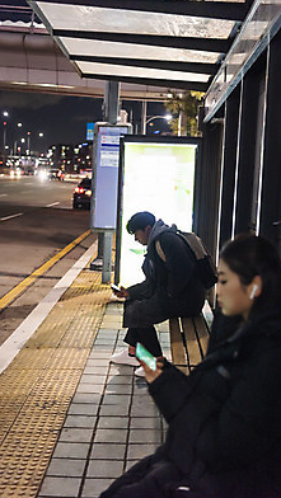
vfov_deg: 43.7
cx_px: 143
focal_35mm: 47
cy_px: 246
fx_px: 622
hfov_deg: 25.5
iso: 1250
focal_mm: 44
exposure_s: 1/40
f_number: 2.8
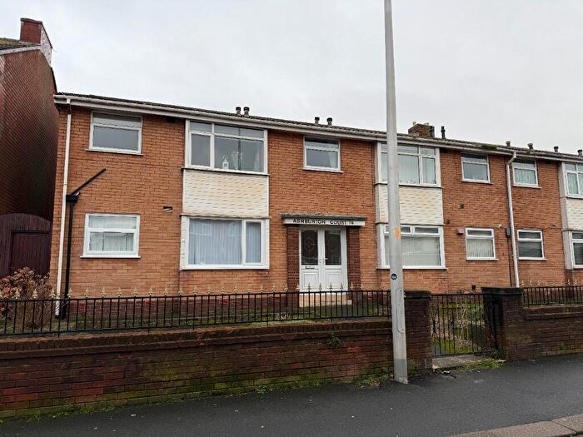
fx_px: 404
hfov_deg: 71.6
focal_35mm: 24
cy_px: 218
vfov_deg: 56.8
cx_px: 292
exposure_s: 1/124
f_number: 1.78
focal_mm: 6.76
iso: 64
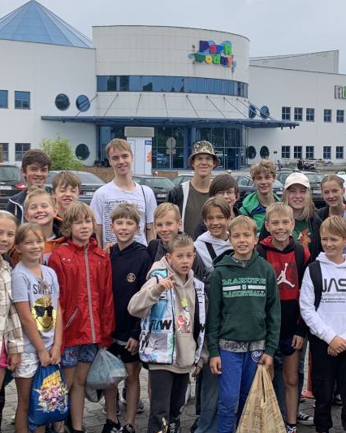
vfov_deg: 30.9
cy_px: 194
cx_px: 236
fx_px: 781
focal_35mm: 61
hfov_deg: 24.8
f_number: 1.8
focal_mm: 4.25
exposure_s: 1/558
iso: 25
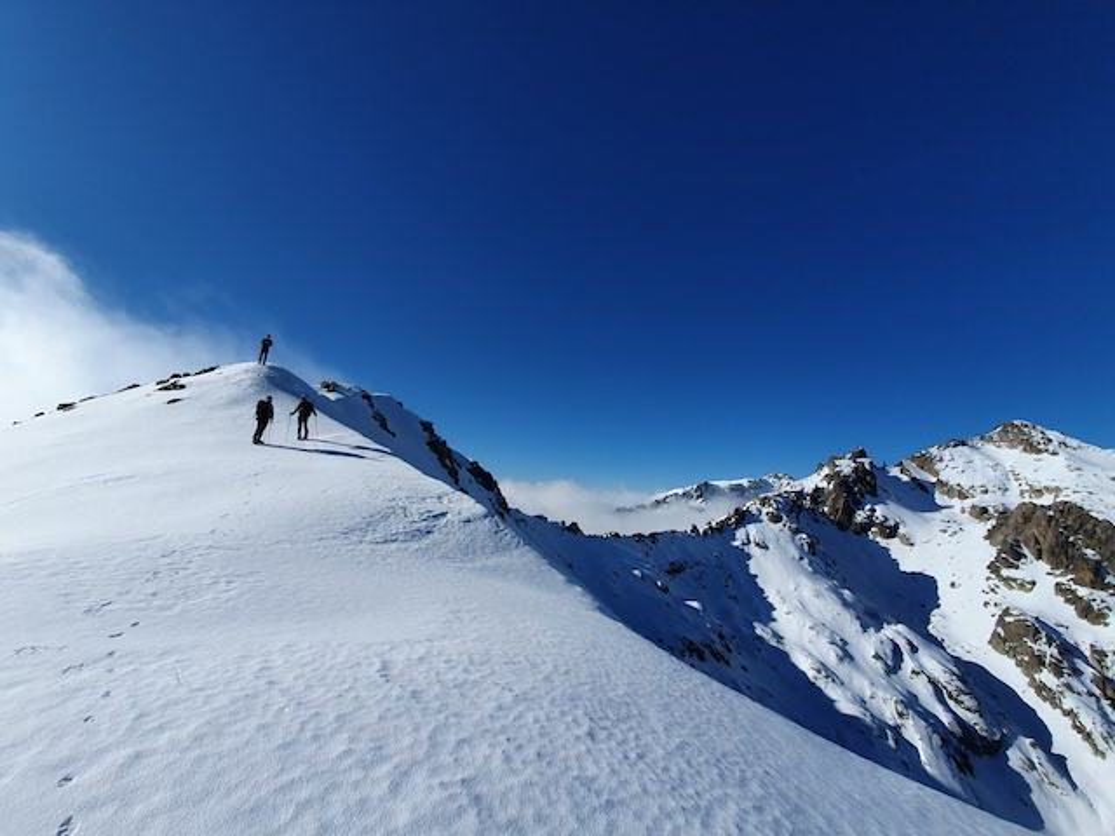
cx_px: 558
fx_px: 419
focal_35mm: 13
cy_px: 418
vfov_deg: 89.9
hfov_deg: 106.2
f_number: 2.2
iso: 50
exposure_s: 1/2520
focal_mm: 1.8
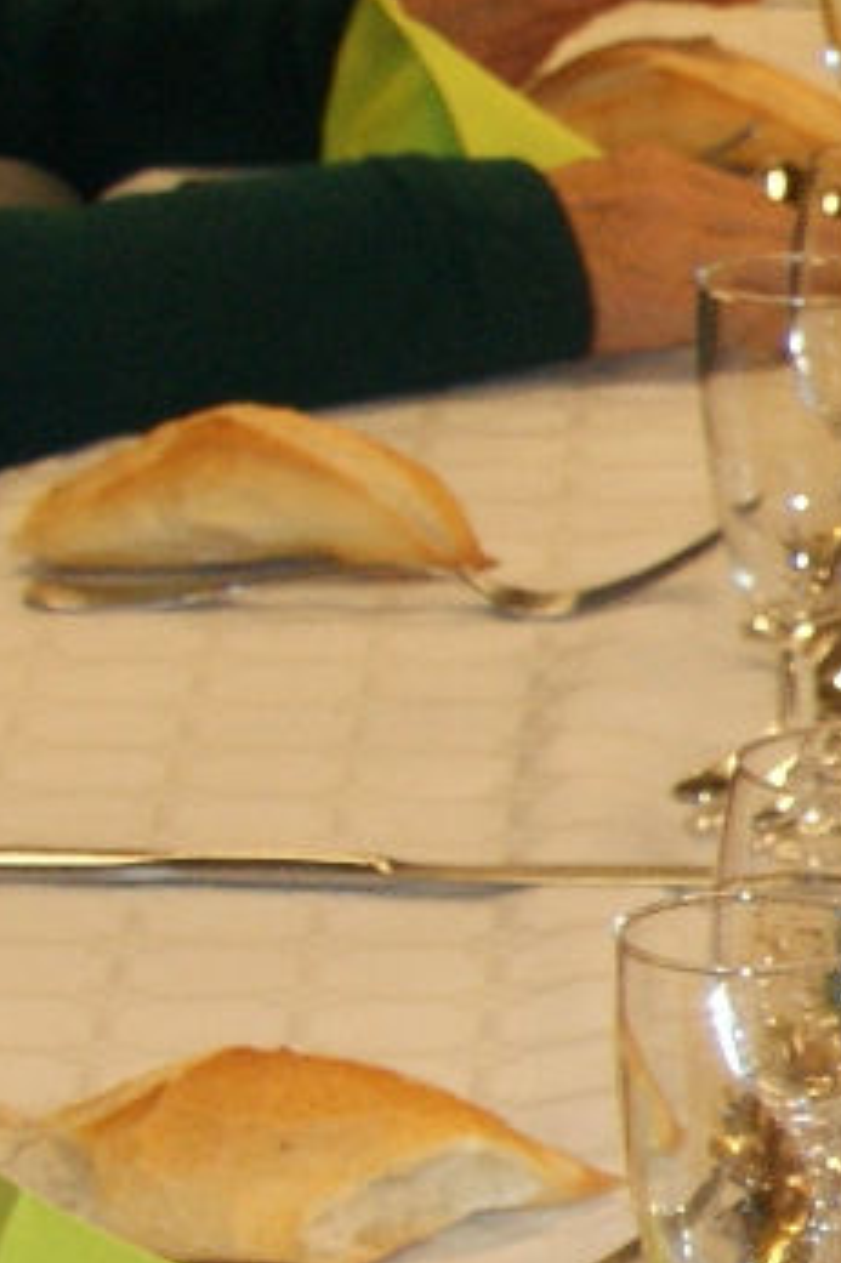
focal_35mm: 237
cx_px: 2989
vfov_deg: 8.7
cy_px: 750
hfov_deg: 5.3
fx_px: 8313
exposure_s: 1/60
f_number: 5.6
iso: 400
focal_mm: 24
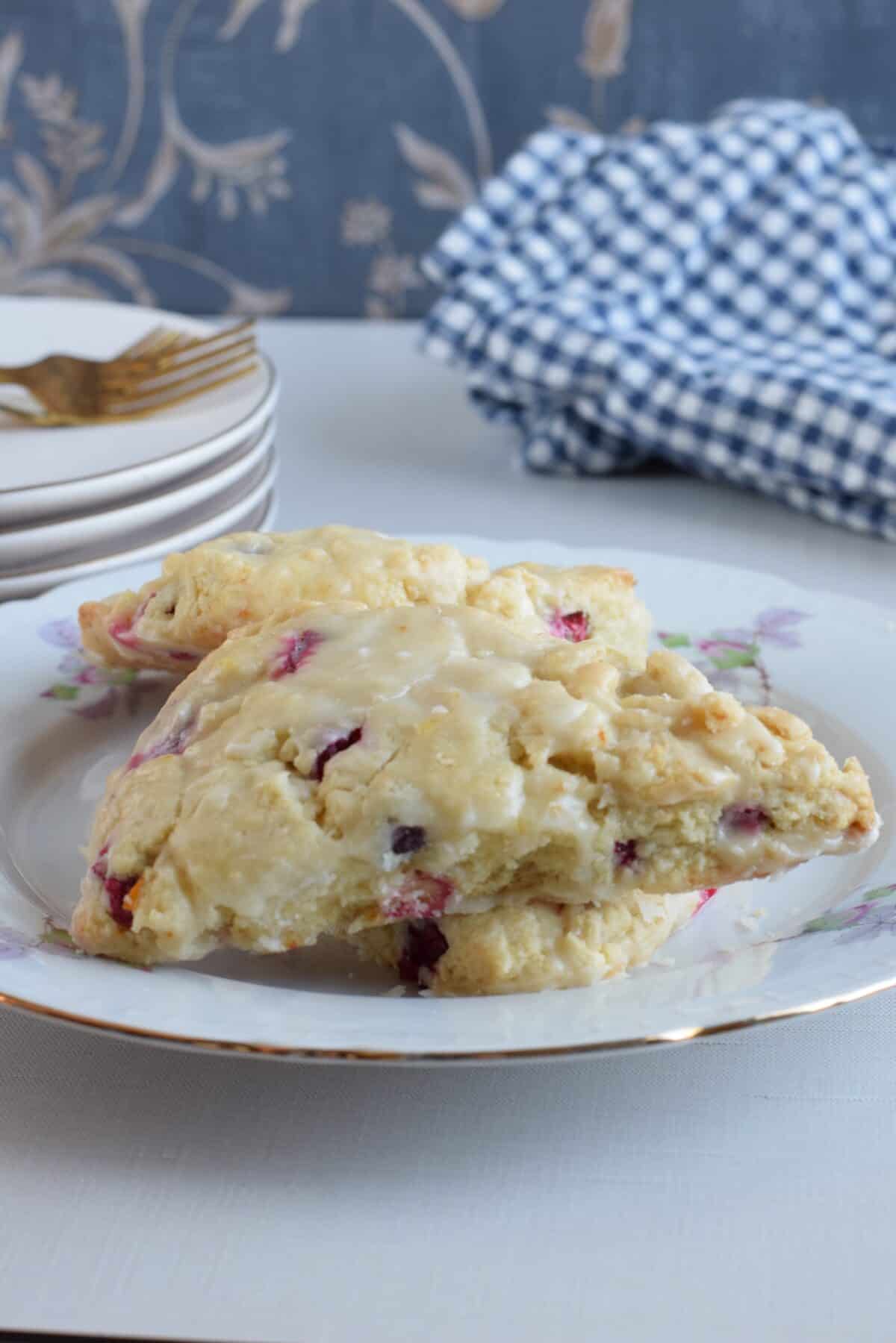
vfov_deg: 27.0
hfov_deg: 18.2
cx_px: 448
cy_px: 672
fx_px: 2800
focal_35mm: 75
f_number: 7.1
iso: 1000
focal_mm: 50
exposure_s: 1/80
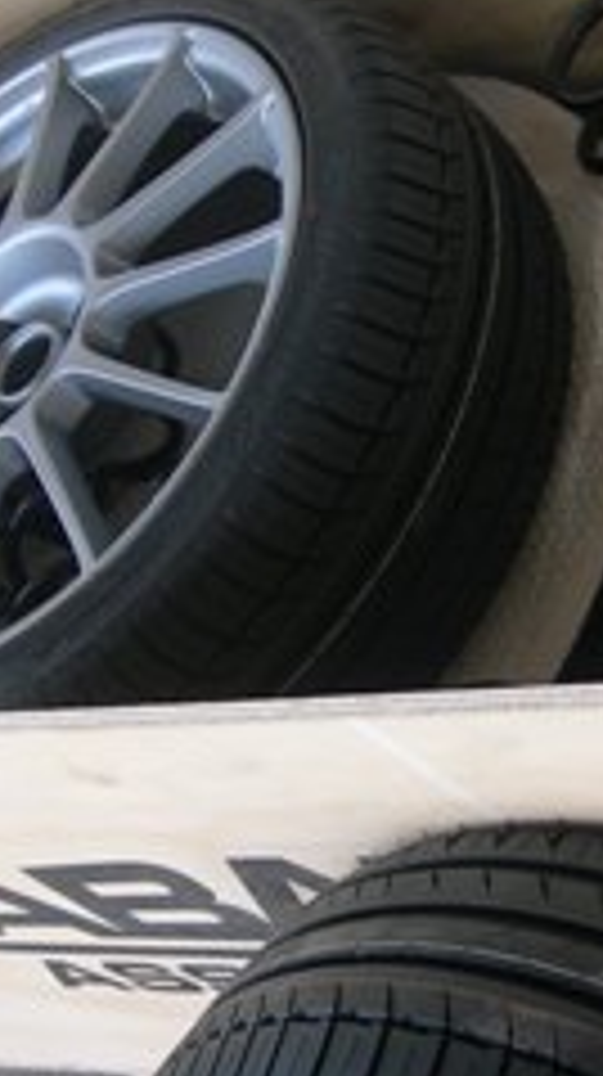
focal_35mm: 111
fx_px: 3163
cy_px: 581
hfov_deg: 10.8
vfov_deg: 19.3
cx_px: 500
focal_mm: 7.8
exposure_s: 1/57.4
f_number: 2.8
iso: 50
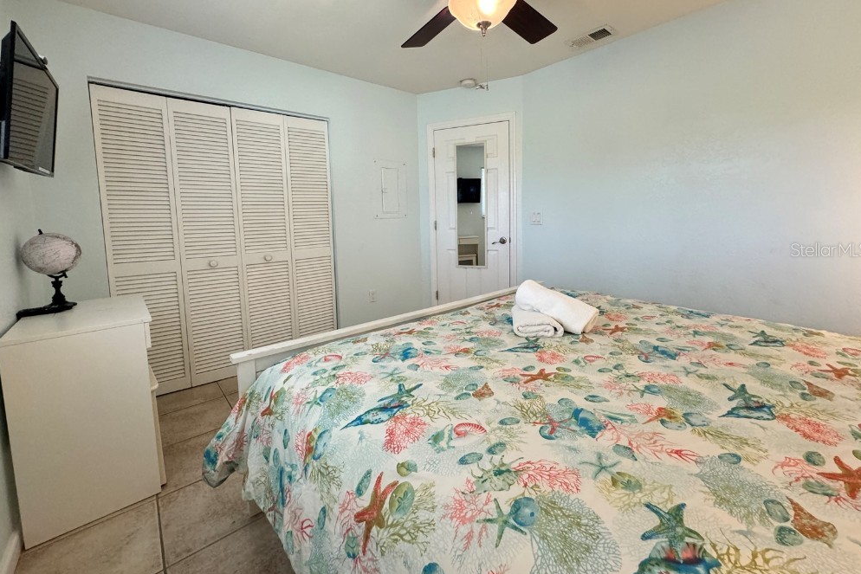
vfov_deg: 77.0
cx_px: 429
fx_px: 359
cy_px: 249
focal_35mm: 15
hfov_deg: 100.4
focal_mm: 2.22
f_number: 2.2
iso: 320
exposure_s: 1/120
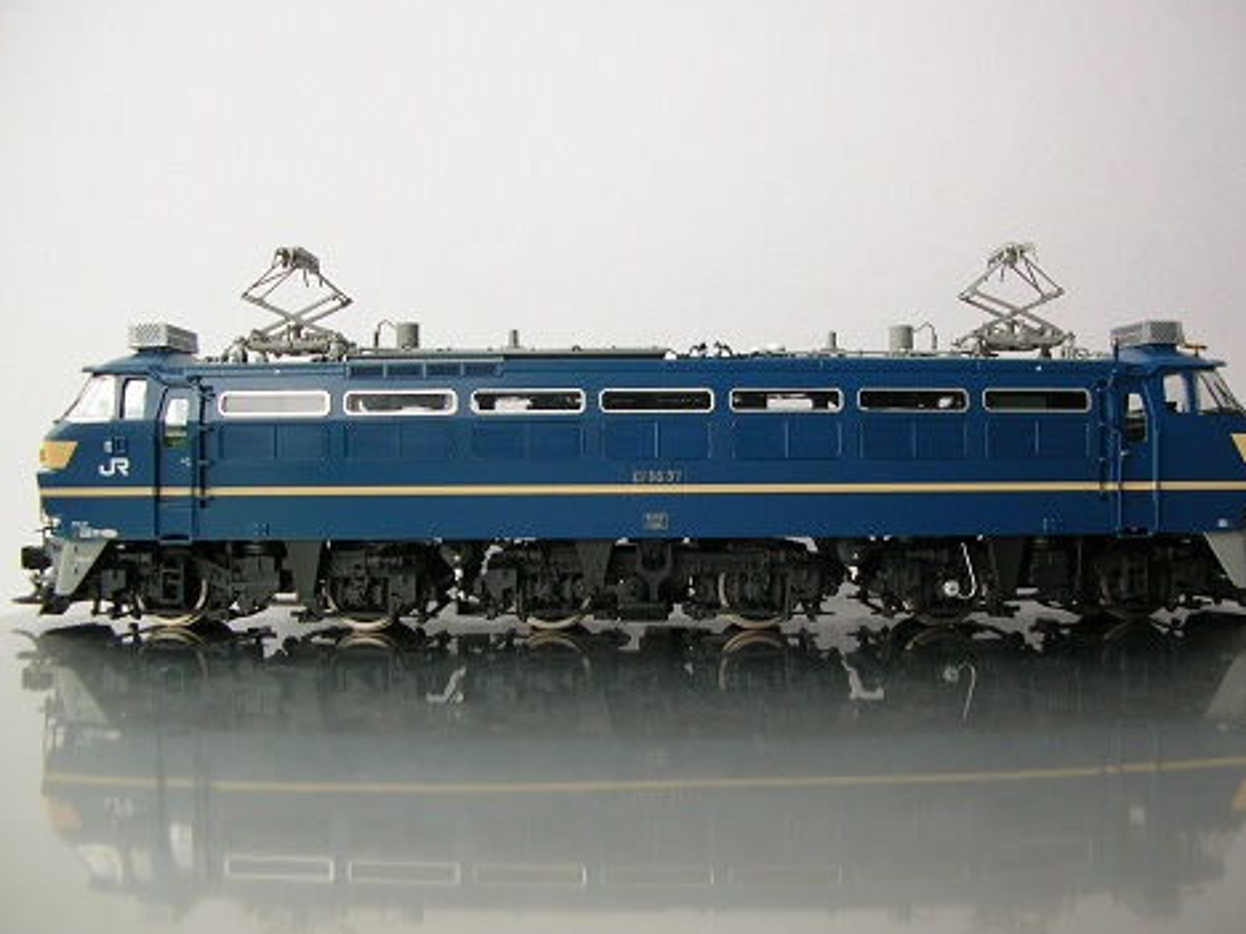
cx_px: 656
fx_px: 1332
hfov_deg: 50.1
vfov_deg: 38.7
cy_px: 462
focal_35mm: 37
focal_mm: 5.8
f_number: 2.8
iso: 65
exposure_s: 1/5.9
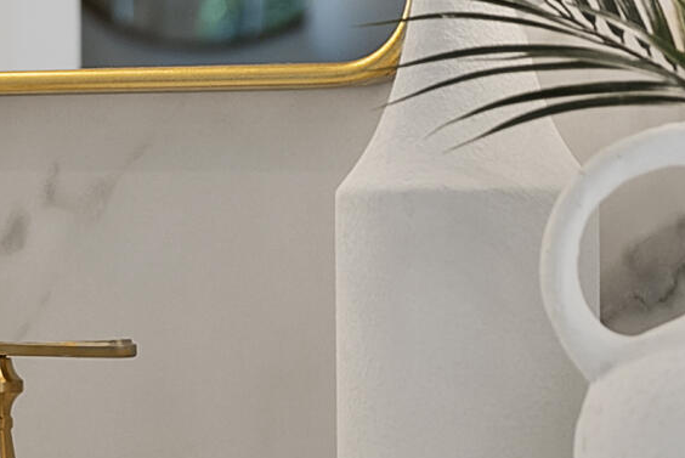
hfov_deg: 8.6
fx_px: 4456
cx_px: -240
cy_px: 274
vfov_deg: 5.9
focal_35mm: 234
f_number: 2.8
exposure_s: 1/125
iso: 80
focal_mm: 44
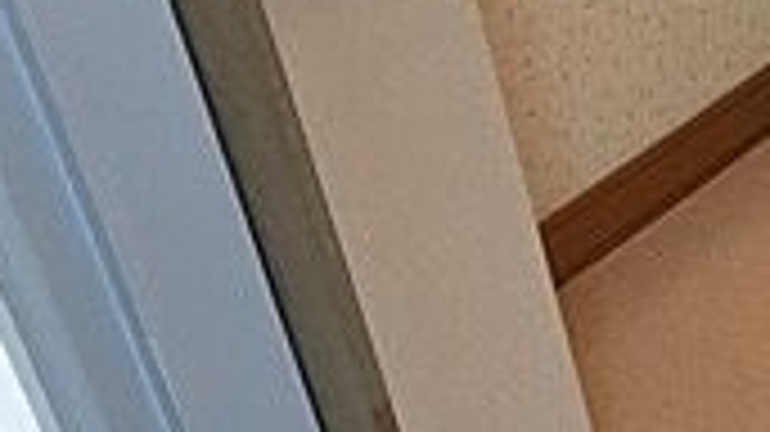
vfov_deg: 10.1
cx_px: 1238
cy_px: 513
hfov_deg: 16.2
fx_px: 2408
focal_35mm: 118
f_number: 2.2
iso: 50
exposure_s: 1/33
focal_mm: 4.15
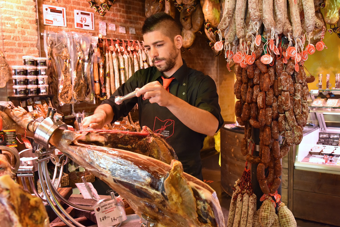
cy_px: 116
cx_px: 168
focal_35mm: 36
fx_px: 340
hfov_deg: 53.1
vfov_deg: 36.9
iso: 2500
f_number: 7.1
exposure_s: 1/30
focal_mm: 35
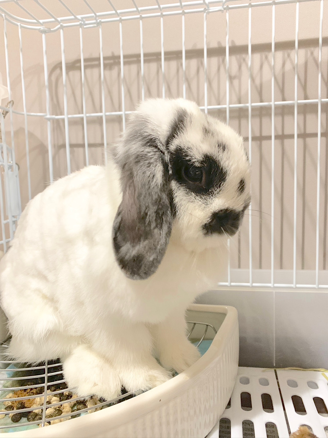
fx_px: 328
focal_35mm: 26
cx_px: 164
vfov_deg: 67.3
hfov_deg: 53.1
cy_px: 219
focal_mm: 4.25
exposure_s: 1/29
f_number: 1.8
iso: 800
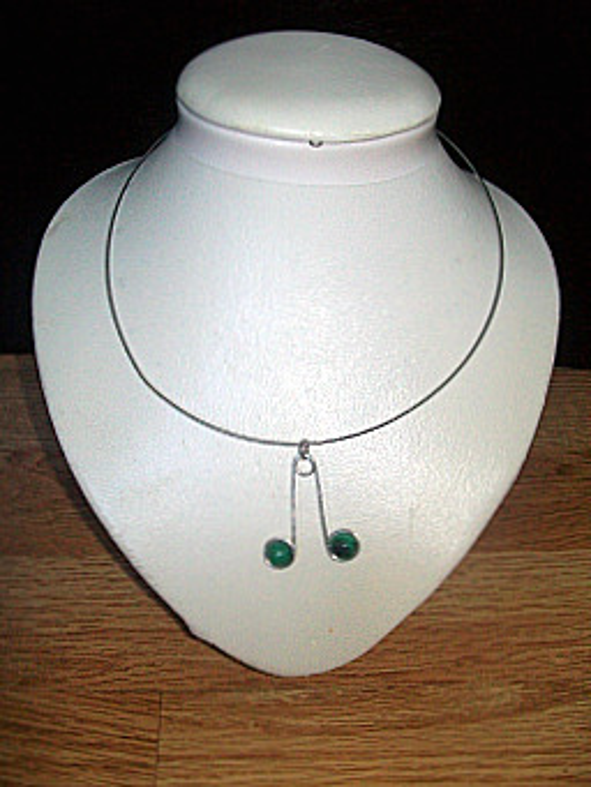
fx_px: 819
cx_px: 296
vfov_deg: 51.3
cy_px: 394
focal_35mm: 36
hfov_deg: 39.7
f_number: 2.7
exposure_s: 1/60
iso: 160
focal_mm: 6
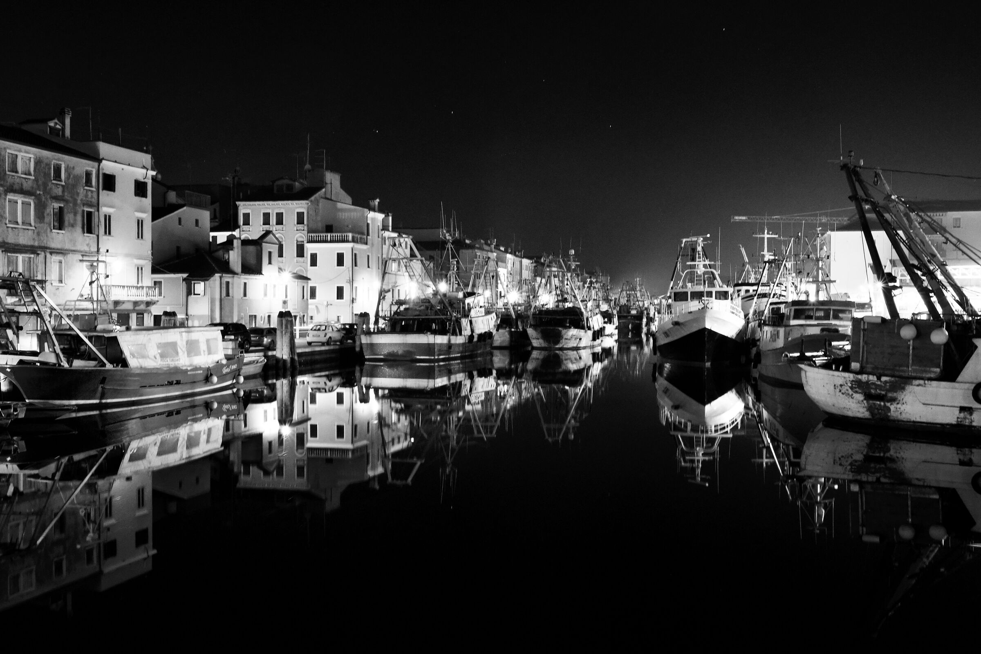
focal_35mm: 35
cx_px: 490
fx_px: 954
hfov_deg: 54.4
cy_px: 327
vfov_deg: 37.9
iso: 3200
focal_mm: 23
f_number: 11
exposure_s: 4.3
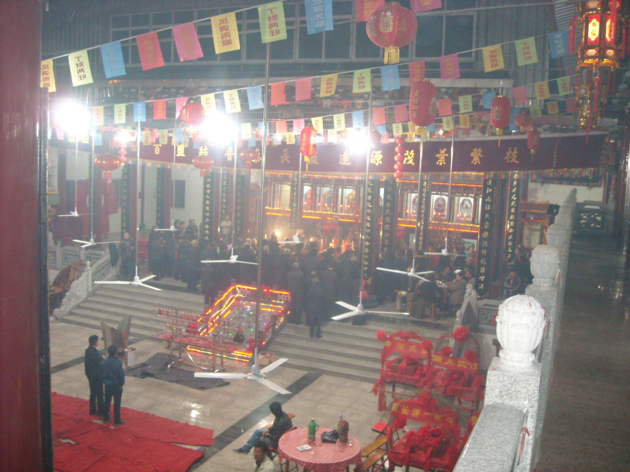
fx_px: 637
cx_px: 315
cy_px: 236
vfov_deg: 40.7
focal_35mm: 35
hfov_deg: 52.6
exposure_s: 1/15
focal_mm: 5.7
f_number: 2.8
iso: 400
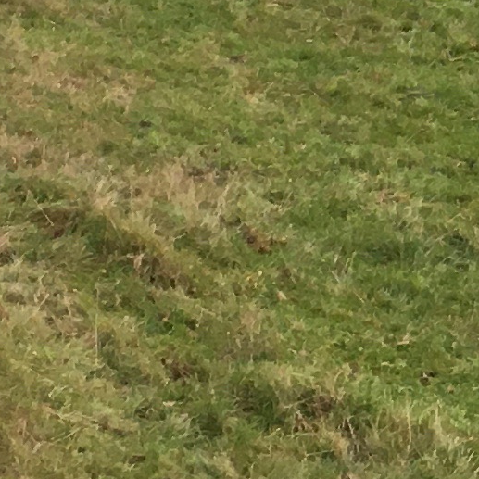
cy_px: -279
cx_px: 599
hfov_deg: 8.6
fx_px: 3131
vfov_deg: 8.5
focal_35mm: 200
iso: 32
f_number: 2.2
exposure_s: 1/33
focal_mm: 4.15
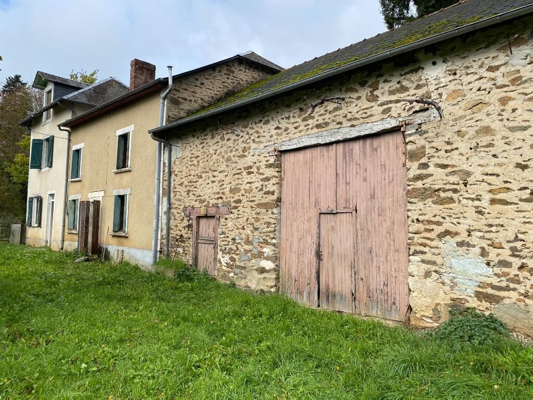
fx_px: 400
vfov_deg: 53.1
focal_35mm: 26
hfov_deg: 67.3
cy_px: 200
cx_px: 266
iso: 32
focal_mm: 4.25
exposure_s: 1/1258
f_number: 1.8
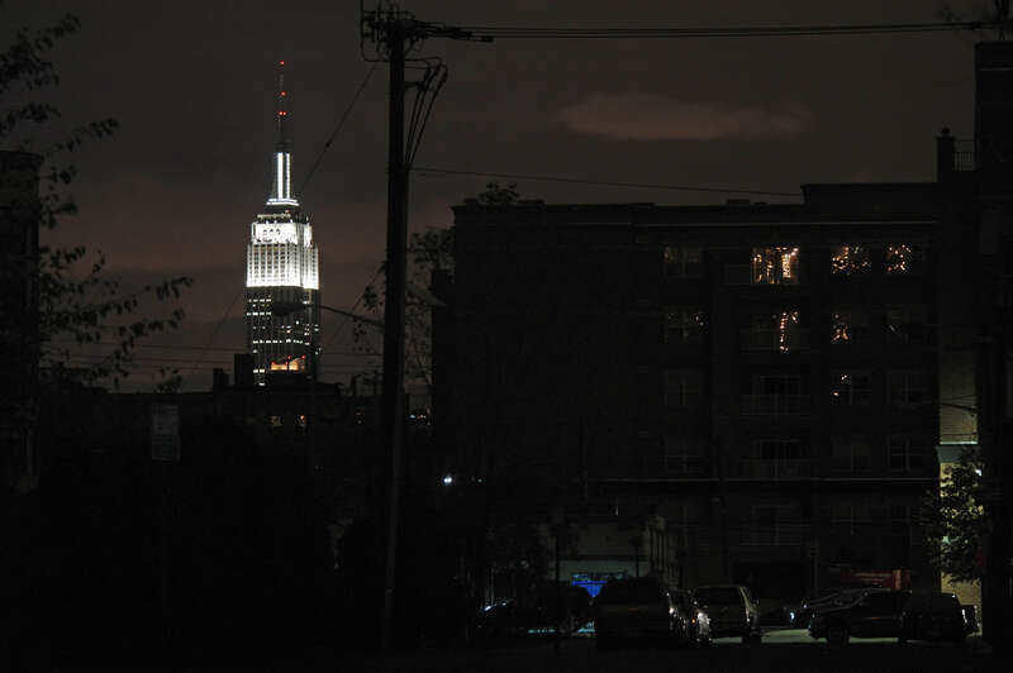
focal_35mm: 200
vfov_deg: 6.9
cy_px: 336
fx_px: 5623
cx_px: 506
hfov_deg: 10.3
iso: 100
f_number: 5
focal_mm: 130
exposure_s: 2.5
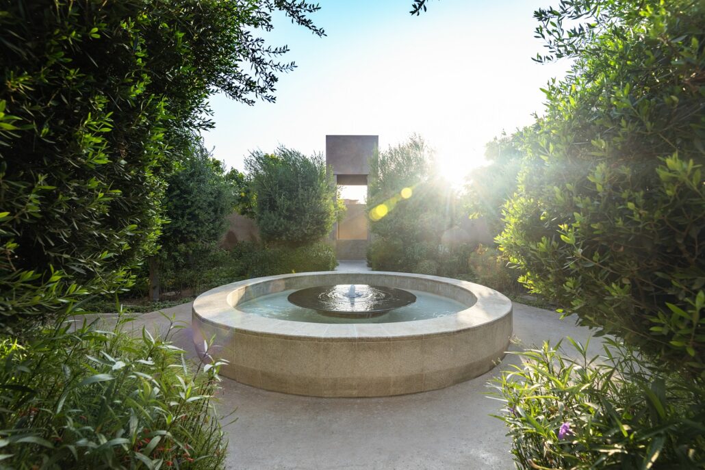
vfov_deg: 73.8
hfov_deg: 96.7
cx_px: 352
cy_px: 235
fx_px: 313
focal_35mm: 16
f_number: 8
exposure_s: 1/50
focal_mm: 16
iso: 100
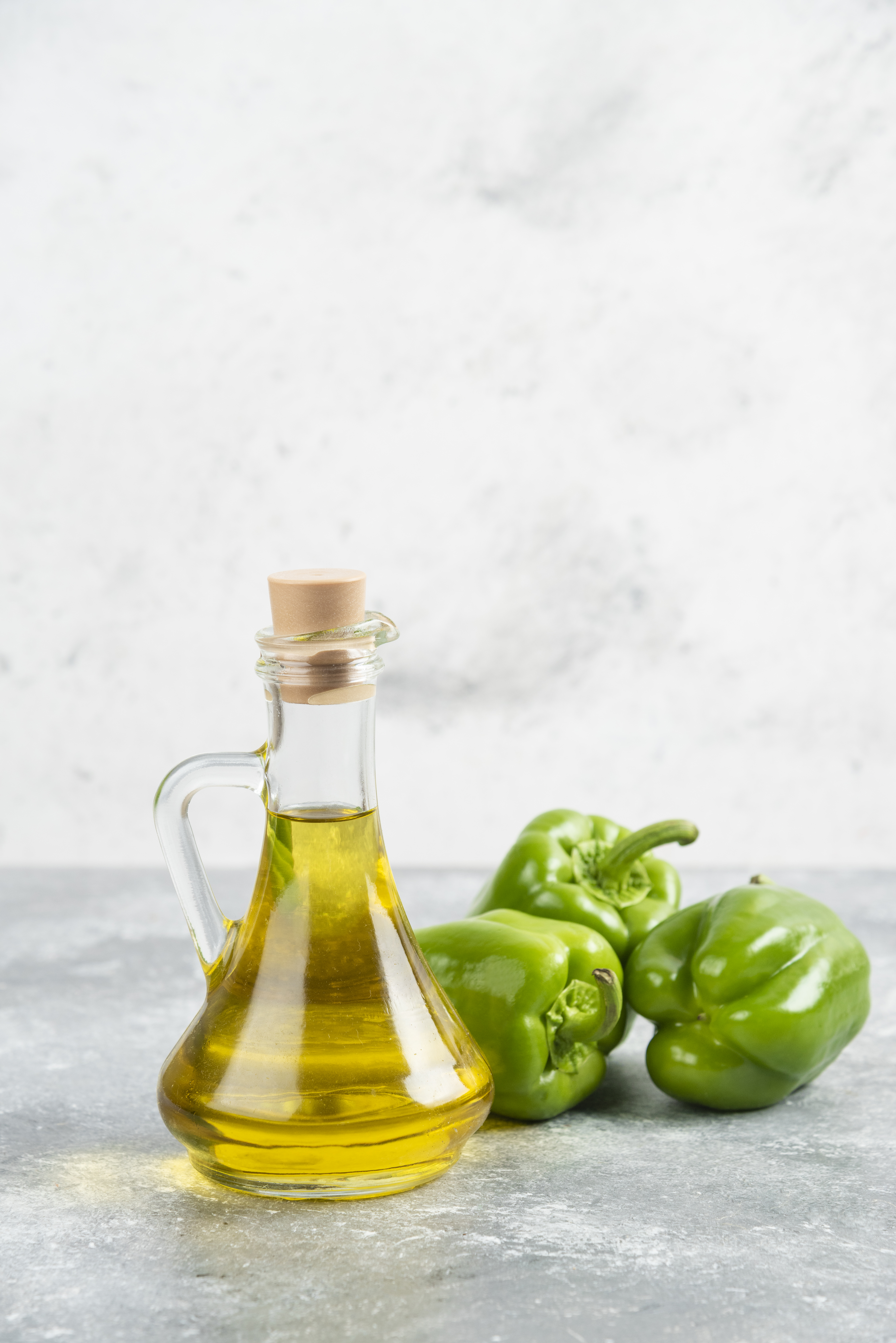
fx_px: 4476
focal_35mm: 120
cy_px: 672
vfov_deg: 17.1
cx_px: 448
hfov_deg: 11.4
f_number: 8
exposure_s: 1/100
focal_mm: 120
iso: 320
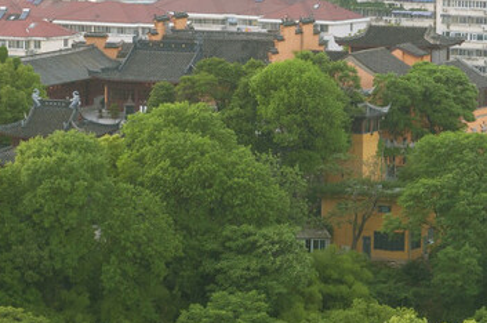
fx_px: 4551
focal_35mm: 337
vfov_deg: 4.1
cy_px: 86
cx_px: -98
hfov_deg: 6.1
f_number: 8
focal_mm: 66
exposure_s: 1/60
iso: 200
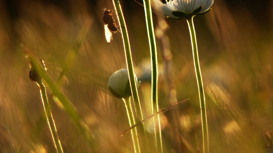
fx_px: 5118
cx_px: 137
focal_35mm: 707
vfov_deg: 1.7
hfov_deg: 3.1
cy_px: 36
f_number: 4.4
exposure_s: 1/200
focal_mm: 86.4
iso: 80
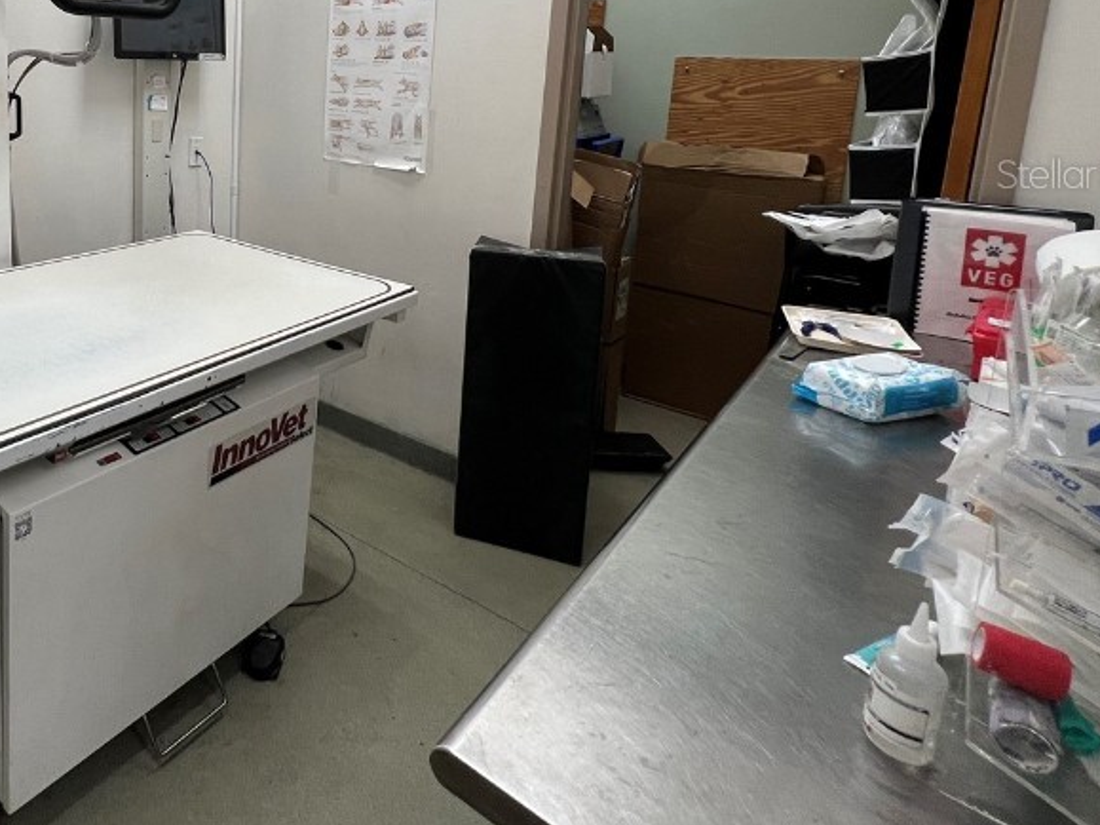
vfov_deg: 55.0
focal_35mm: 23
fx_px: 731
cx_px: 203
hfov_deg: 66.4
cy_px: 173
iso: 100
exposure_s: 1/120
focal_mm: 1.57
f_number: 1.8
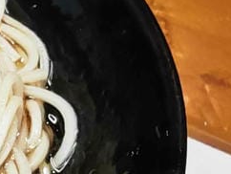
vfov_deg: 12.8
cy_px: 184
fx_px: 762
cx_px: -201
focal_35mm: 114
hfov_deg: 14.8
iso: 500
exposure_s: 1/250
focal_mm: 2.03
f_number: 1.8
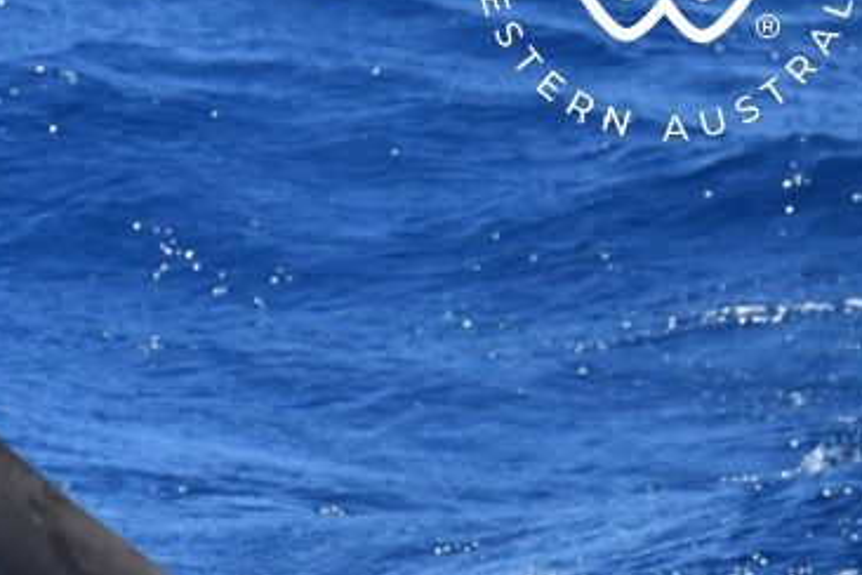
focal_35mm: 1094
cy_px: 374
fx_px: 26193
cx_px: -66
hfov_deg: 1.9
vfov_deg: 1.3
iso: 2000
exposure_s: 1/8000
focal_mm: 500
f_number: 6.3
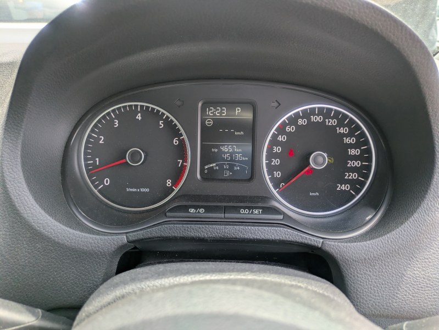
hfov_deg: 69.4
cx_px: 220
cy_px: 165
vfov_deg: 54.9
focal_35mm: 25
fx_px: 317
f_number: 1.89
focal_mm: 5.43
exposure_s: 1/288
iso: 69
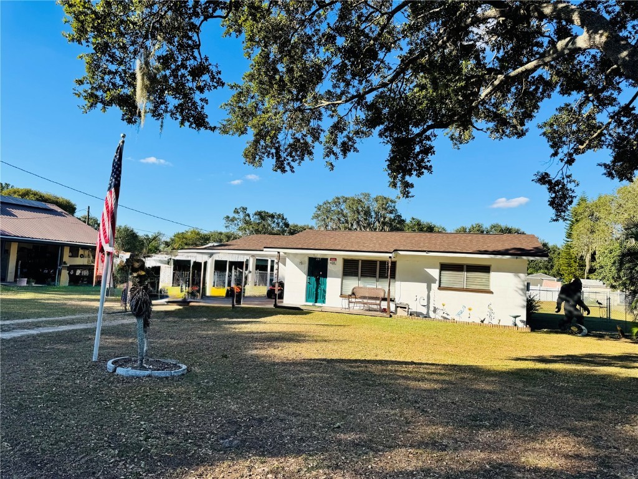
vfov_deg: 56.8
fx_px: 442
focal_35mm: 24
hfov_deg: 71.6
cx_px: 319
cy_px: 240
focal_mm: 6.76
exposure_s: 1/3413
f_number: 1.78
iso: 80
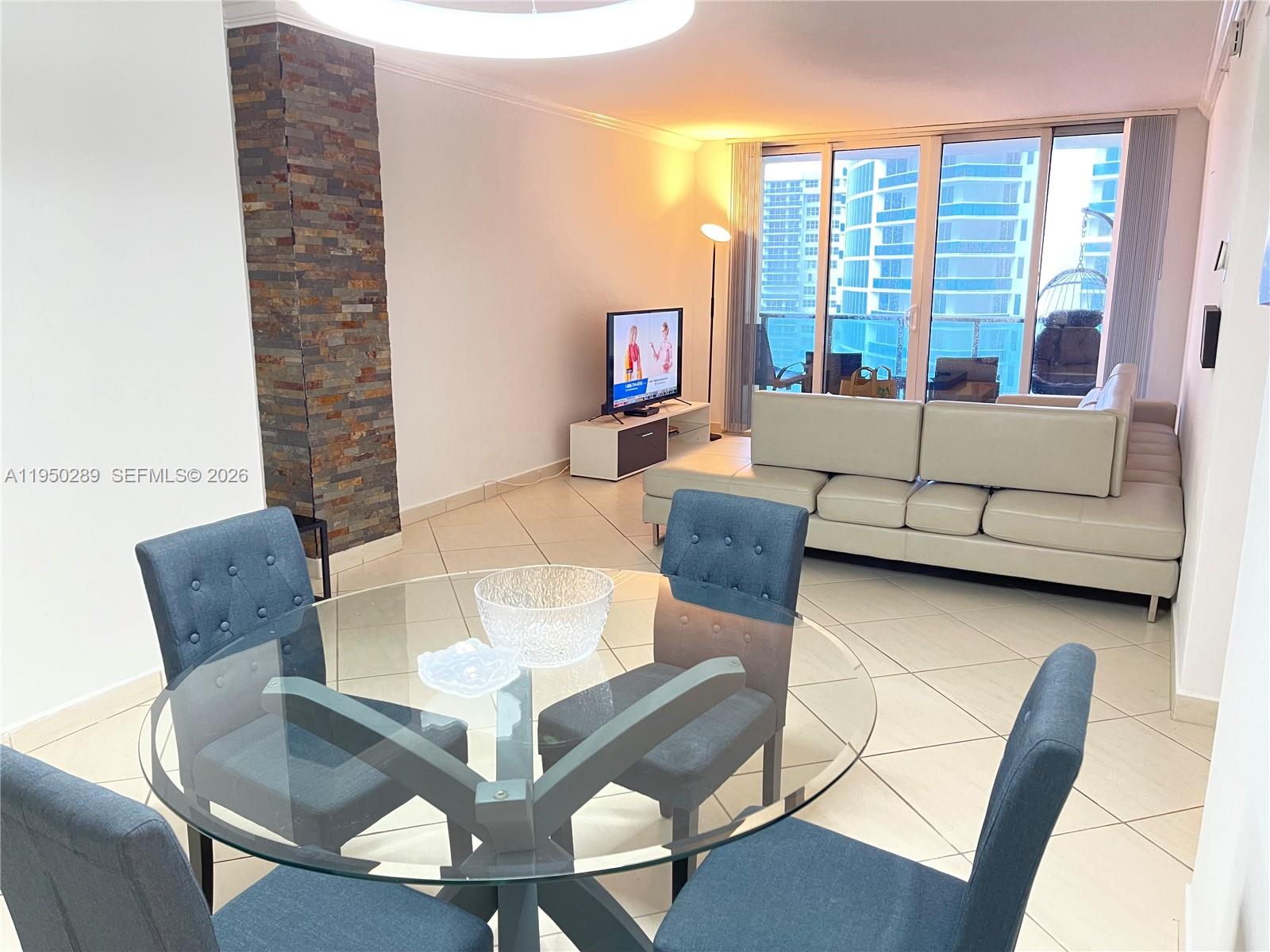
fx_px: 954
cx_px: 635
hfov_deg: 67.3
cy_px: 476
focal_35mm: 26
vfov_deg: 53.1
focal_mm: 5.1
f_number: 1.6
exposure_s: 1/60
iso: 500
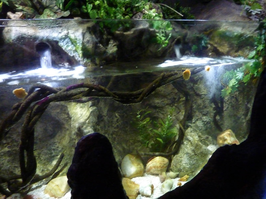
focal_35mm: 25
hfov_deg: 69.4
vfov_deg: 54.9
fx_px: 192
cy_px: 100
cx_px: 133
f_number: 3.3
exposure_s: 1/13
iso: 800
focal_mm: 4.1
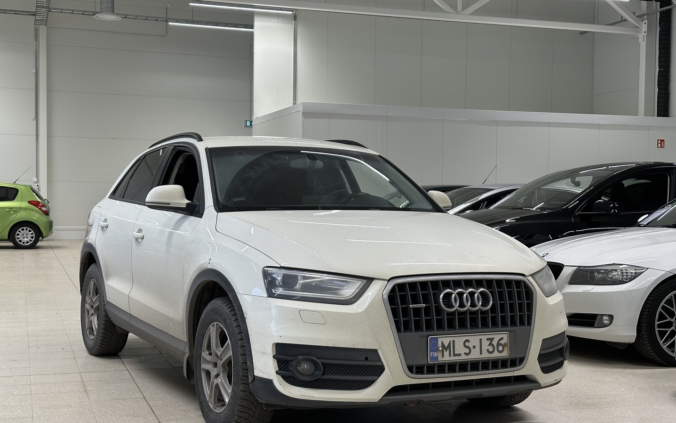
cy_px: 232
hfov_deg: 39.6
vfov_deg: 25.3
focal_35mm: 51
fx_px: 940
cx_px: 338
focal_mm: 6.86
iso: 80
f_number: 1.78
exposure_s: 1/122
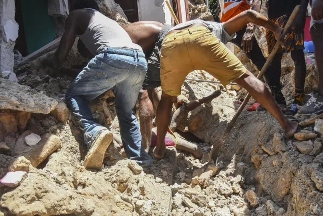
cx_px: 162
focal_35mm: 36
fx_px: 323
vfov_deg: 36.9
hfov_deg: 53.1
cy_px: 108
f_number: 5.6
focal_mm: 24
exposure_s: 1/200
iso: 160
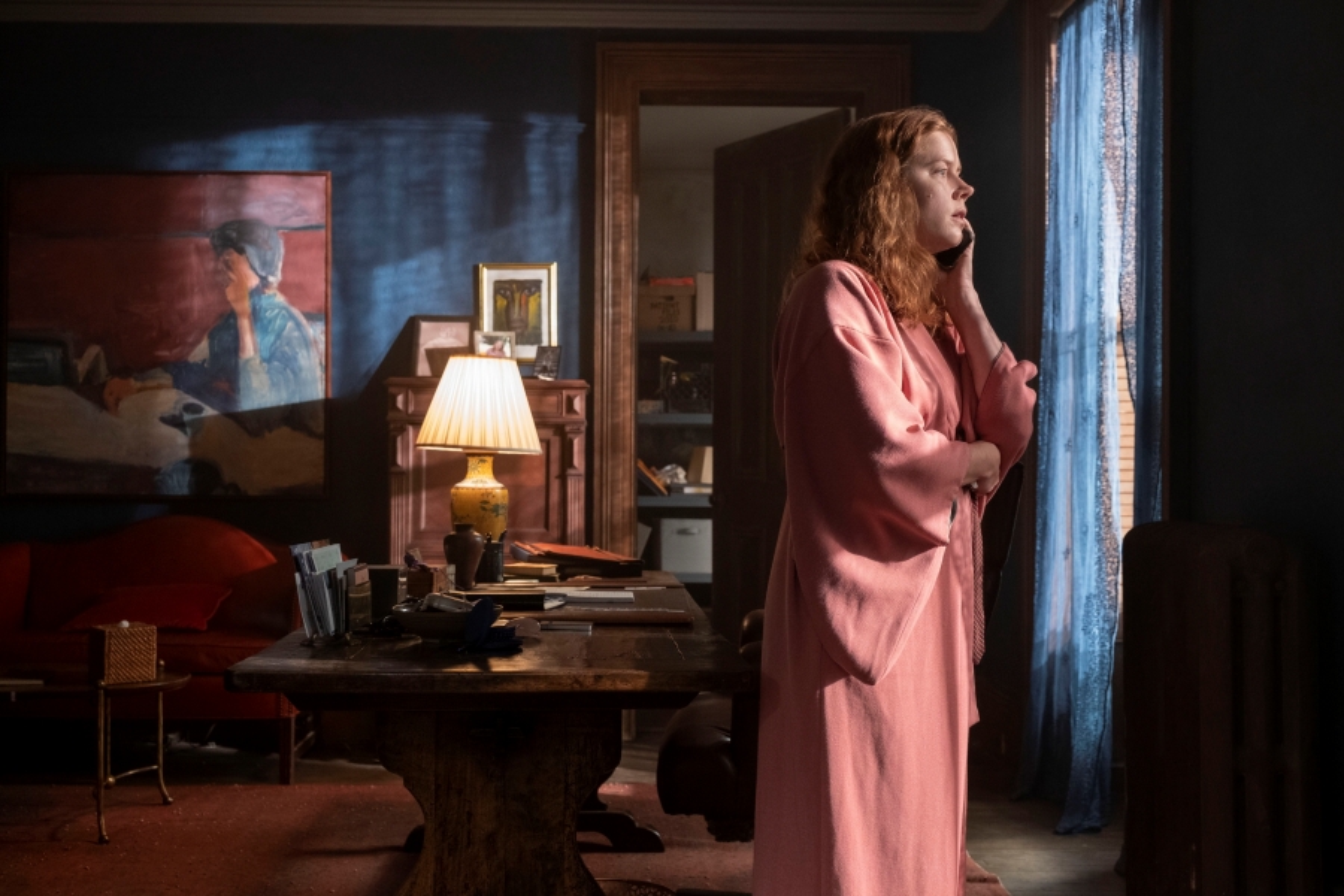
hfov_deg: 53.1
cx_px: 672
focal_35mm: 36
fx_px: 1344
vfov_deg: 36.9
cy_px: 448
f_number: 3.6
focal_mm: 24.2
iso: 2000
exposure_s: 1/30
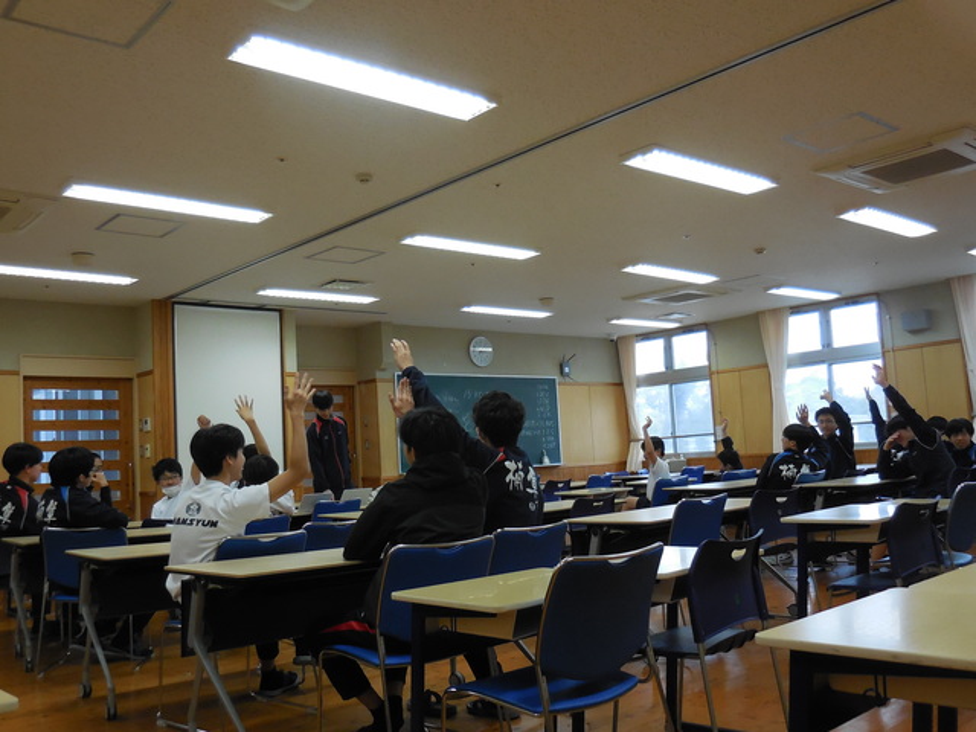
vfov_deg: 42.9
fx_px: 930
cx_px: 488
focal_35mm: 33
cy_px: 366
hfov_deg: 55.4
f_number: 3.7
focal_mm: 5.9
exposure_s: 1/125
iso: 400
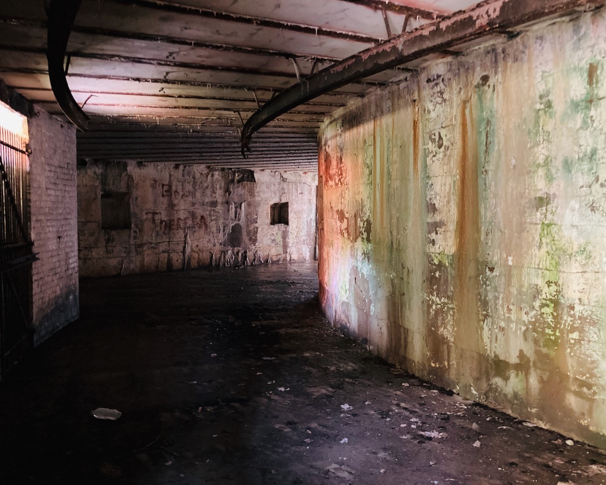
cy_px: 238
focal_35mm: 30
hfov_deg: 58.8
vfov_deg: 48.5
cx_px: 314
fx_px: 538
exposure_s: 1/15
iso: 640
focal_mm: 3.99
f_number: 1.8
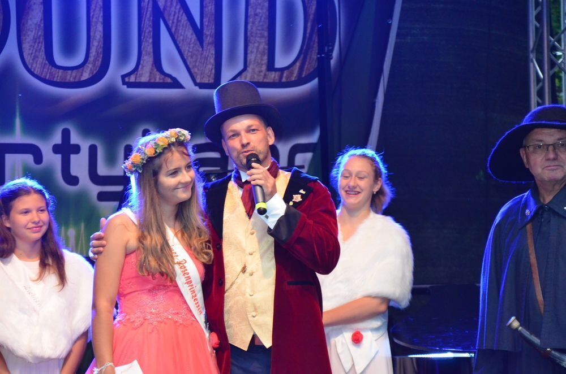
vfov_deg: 10.7
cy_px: 187
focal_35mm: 128
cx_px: 283
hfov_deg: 16.1
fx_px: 2000
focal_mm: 85
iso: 2200
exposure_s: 1/60
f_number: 5.6
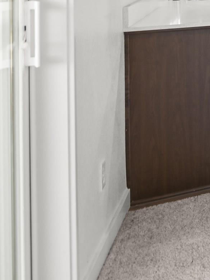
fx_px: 429
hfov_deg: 14.8
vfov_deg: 30.7
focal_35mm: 53
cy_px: -56
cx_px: 514
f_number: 2.8
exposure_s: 1/13
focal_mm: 14
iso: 125
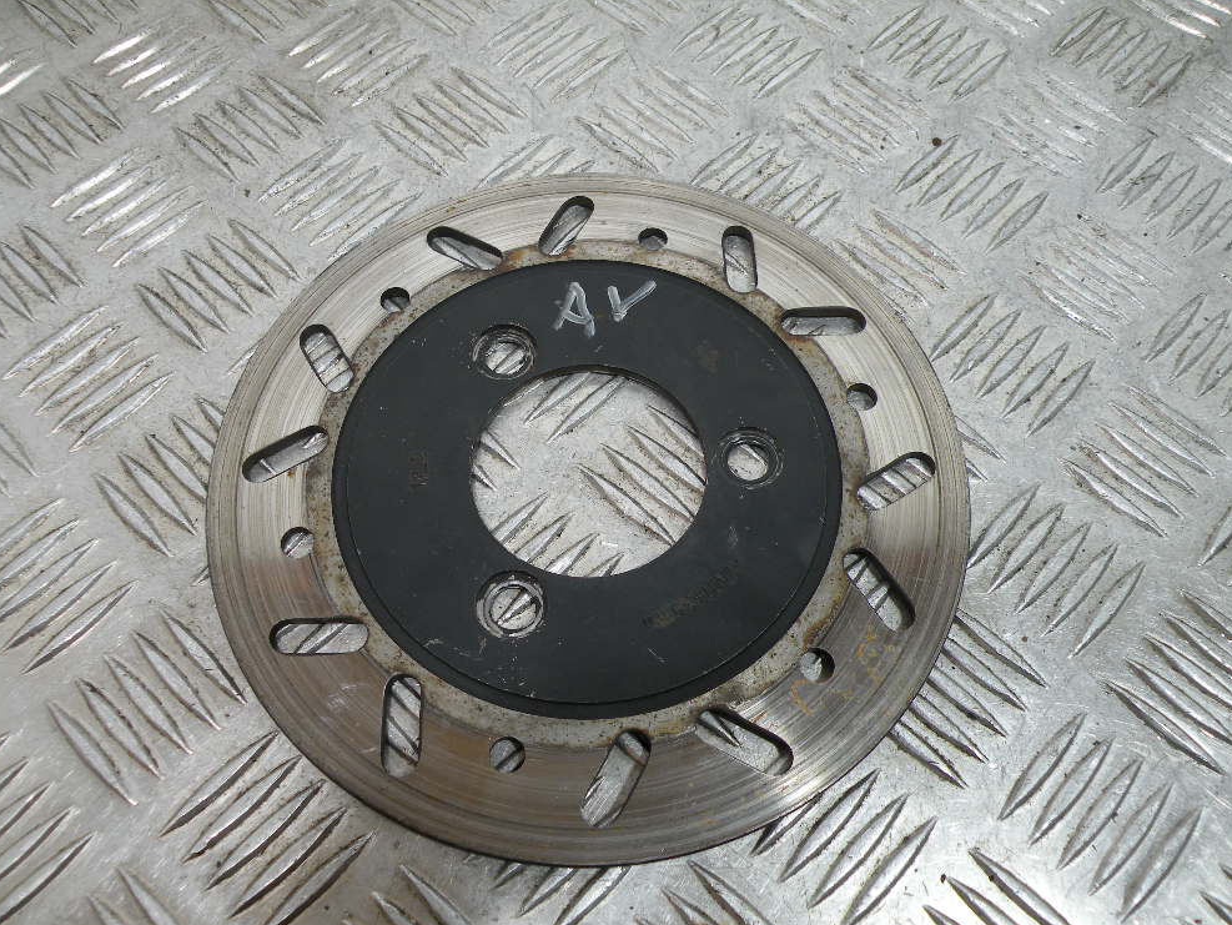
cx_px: 608
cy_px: 477
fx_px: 997
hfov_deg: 63.4
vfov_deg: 49.8
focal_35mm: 28
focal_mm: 4.7
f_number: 2.8
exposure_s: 1/66.2
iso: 64
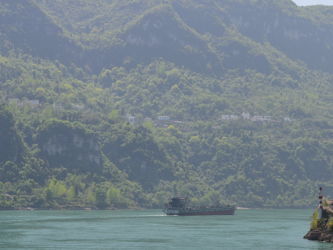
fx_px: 933
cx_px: 204
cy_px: 108
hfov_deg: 20.2
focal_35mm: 97
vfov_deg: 15.2
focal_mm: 50
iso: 100
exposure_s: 1/160
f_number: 11
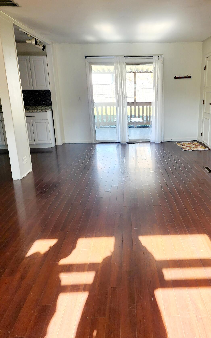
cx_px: 142
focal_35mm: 29
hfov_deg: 42.5
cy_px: 166
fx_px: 267
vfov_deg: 64.6
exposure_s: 1/182
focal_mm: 6.4
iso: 80
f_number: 1.8
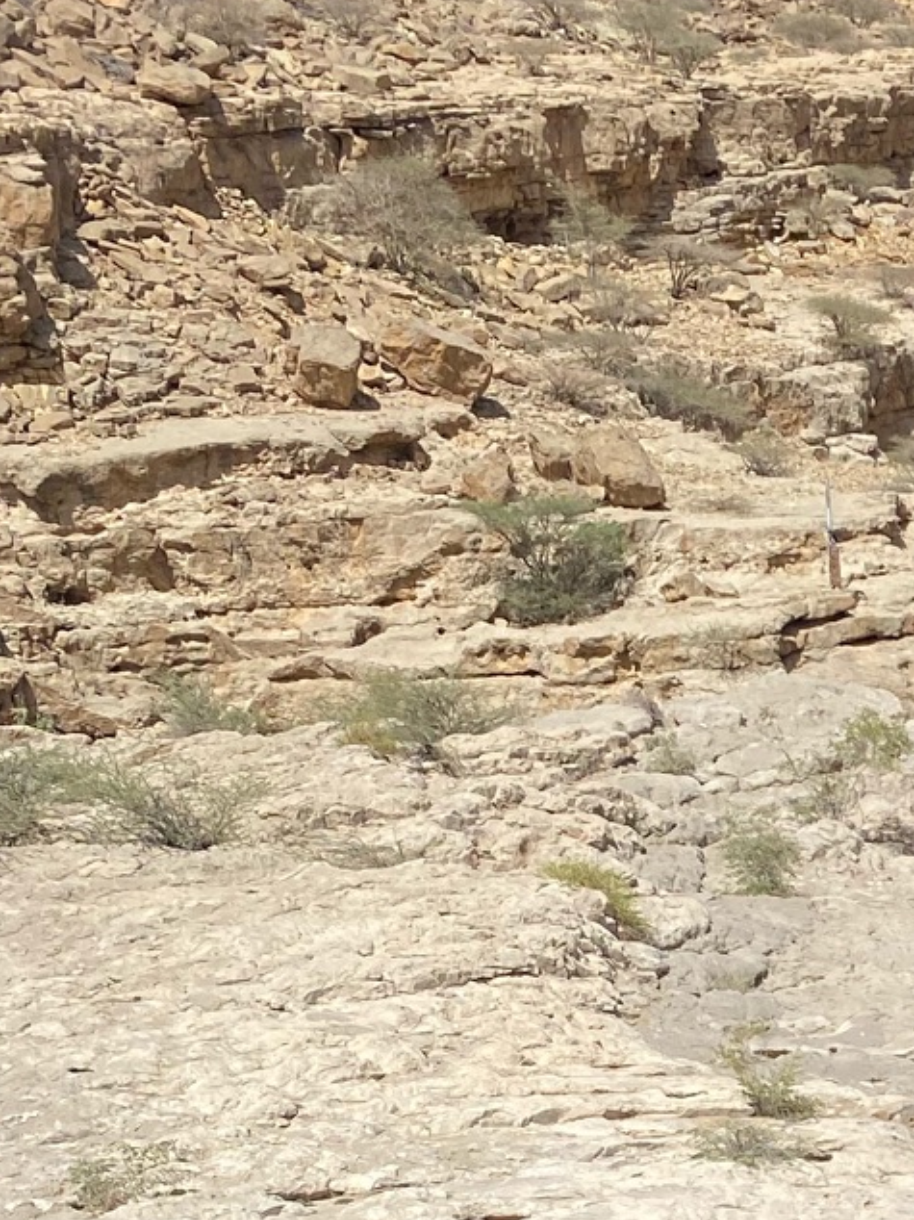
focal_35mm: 84
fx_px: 2959
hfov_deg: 15.8
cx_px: 1451
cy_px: 1704
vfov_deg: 20.6
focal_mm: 4.25
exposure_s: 1/4274
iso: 32
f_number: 1.8
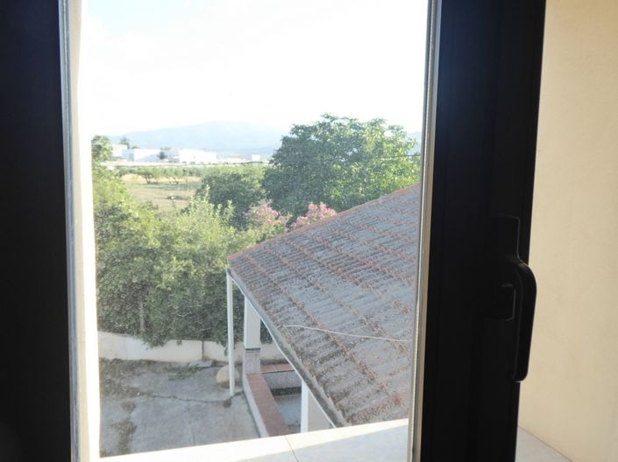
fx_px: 517
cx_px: 309
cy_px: 231
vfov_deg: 48.2
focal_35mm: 29
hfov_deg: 61.7
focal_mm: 5
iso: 160
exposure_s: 1/125
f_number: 3.5
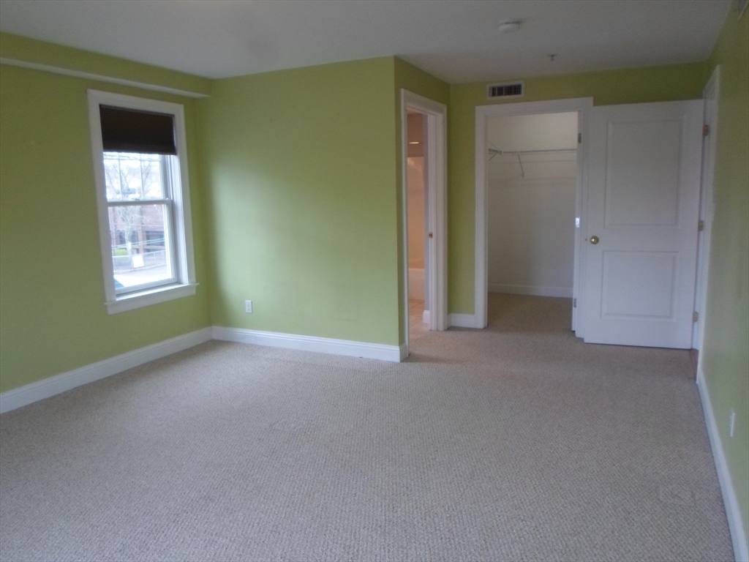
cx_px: 374
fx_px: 541
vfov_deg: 54.9
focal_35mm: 25
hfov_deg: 69.4
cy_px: 281
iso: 80
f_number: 2.5
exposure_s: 1/30
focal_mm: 4.5
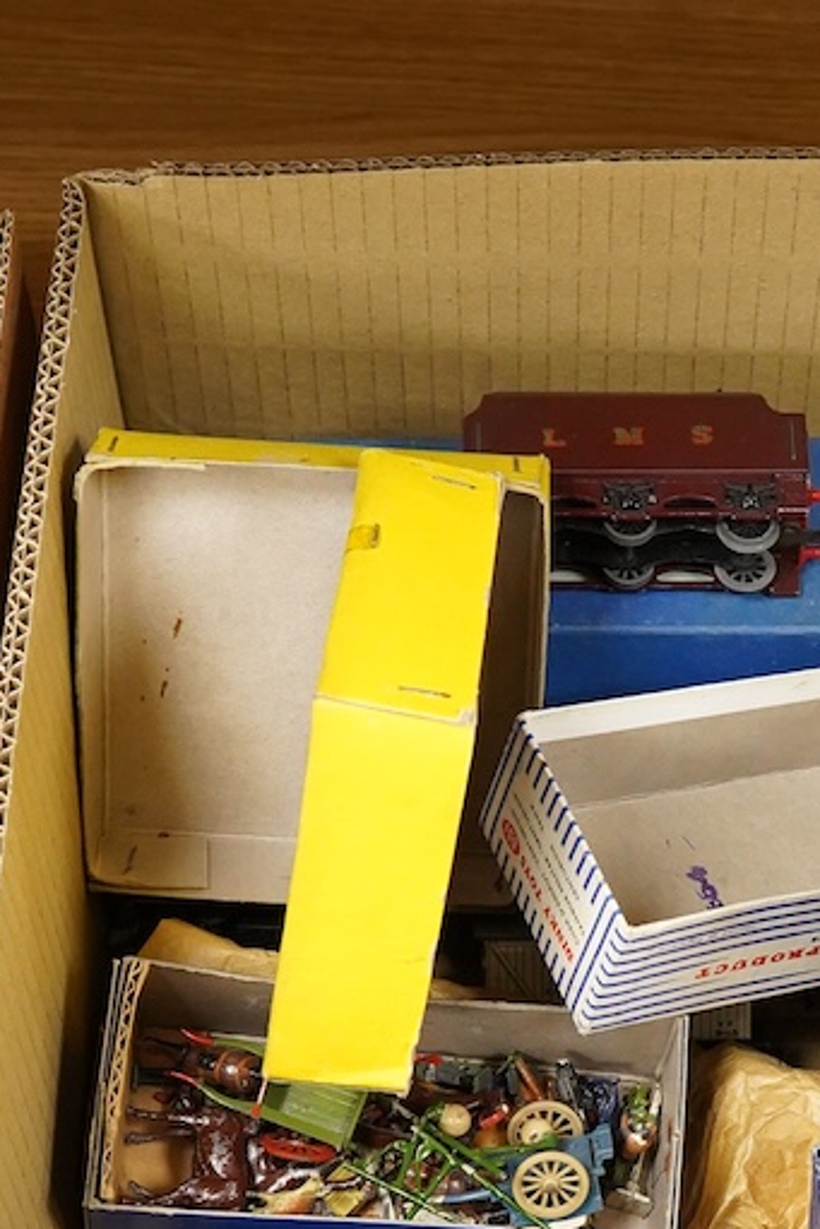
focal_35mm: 99
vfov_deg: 20.4
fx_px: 3380
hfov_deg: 13.8
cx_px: 654
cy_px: 997
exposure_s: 1/80
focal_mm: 30
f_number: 9
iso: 2500
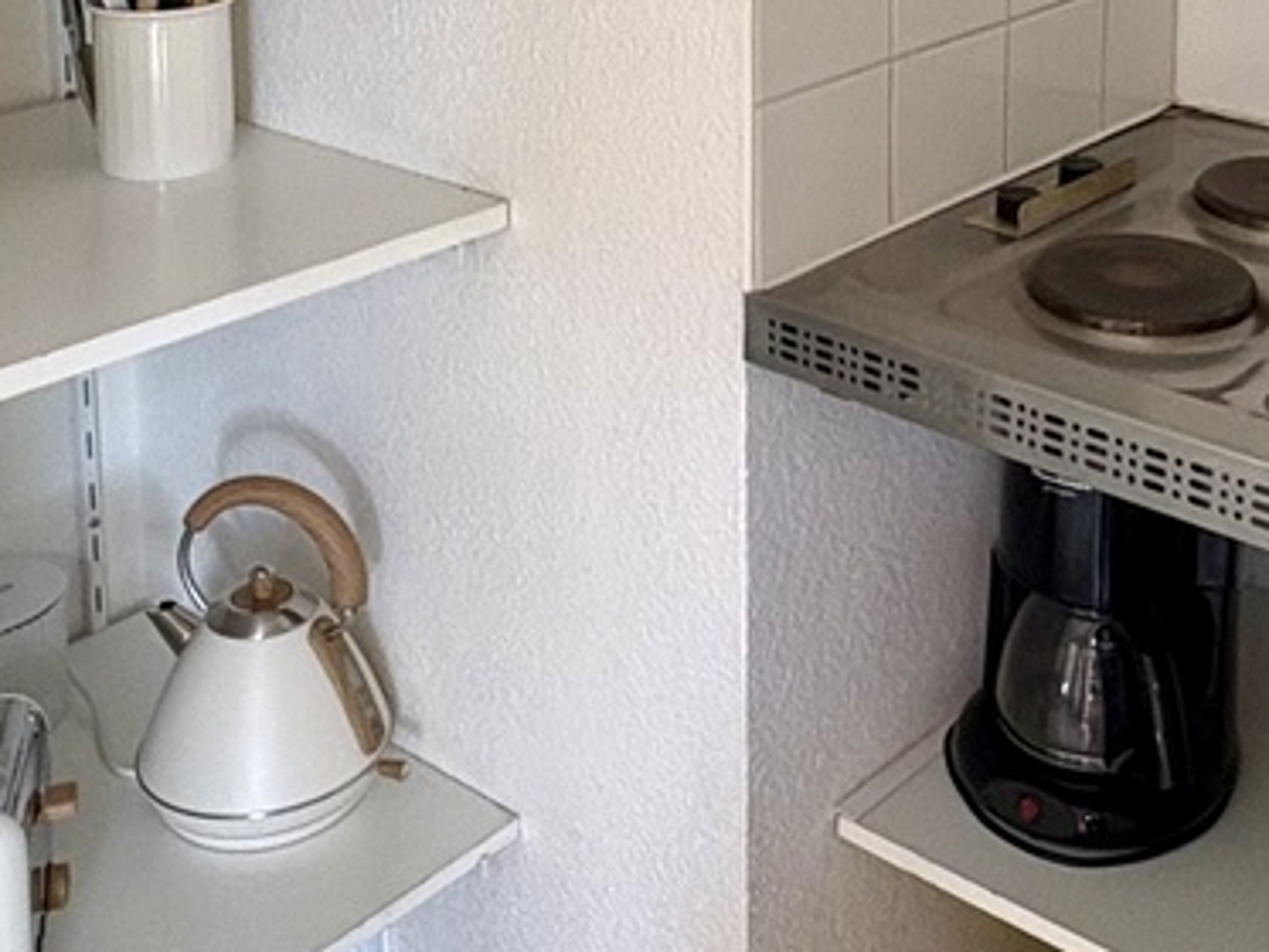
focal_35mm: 54
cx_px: 922
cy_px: -150
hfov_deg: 34.9
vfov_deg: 24.8
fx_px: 1980
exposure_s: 1/99
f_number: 2.2
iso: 250
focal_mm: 2.22
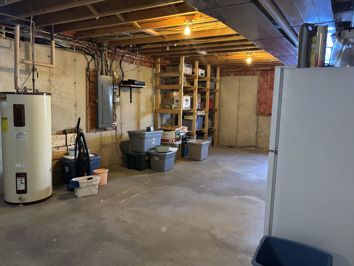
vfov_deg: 51.4
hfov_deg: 65.3
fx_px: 276
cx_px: 174
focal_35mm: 27
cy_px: 134
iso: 500
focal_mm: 5.96
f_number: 1.6
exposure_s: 1/30
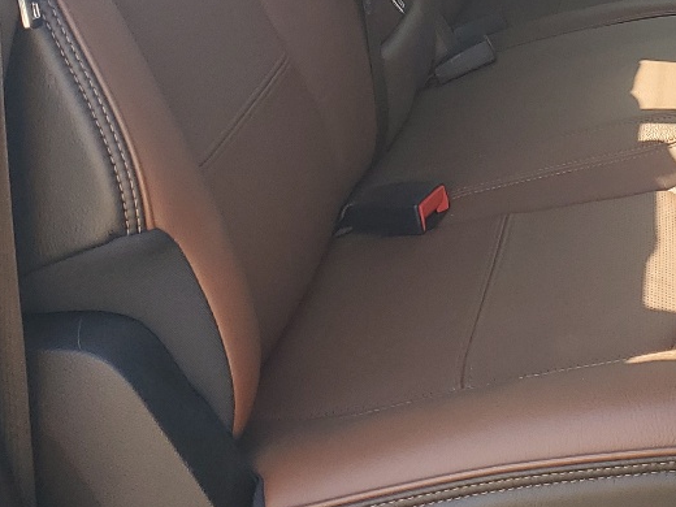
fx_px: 1562
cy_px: -69
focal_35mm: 80
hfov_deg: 23.0
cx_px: 736
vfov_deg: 17.7
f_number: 1.5
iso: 50
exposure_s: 1/233
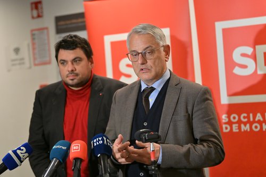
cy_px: 88
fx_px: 702
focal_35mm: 95
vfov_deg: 14.4
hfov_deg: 21.5
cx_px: 133
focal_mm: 95
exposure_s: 1/320
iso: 3200
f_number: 2.8
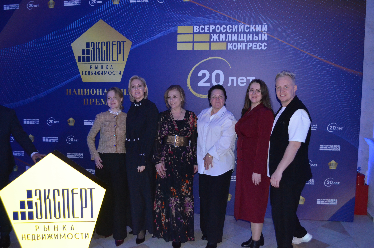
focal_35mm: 34
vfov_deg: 38.7
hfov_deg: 55.9
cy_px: 125
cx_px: 190
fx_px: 352
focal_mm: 22
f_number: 3.8
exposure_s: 1/60
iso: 3200
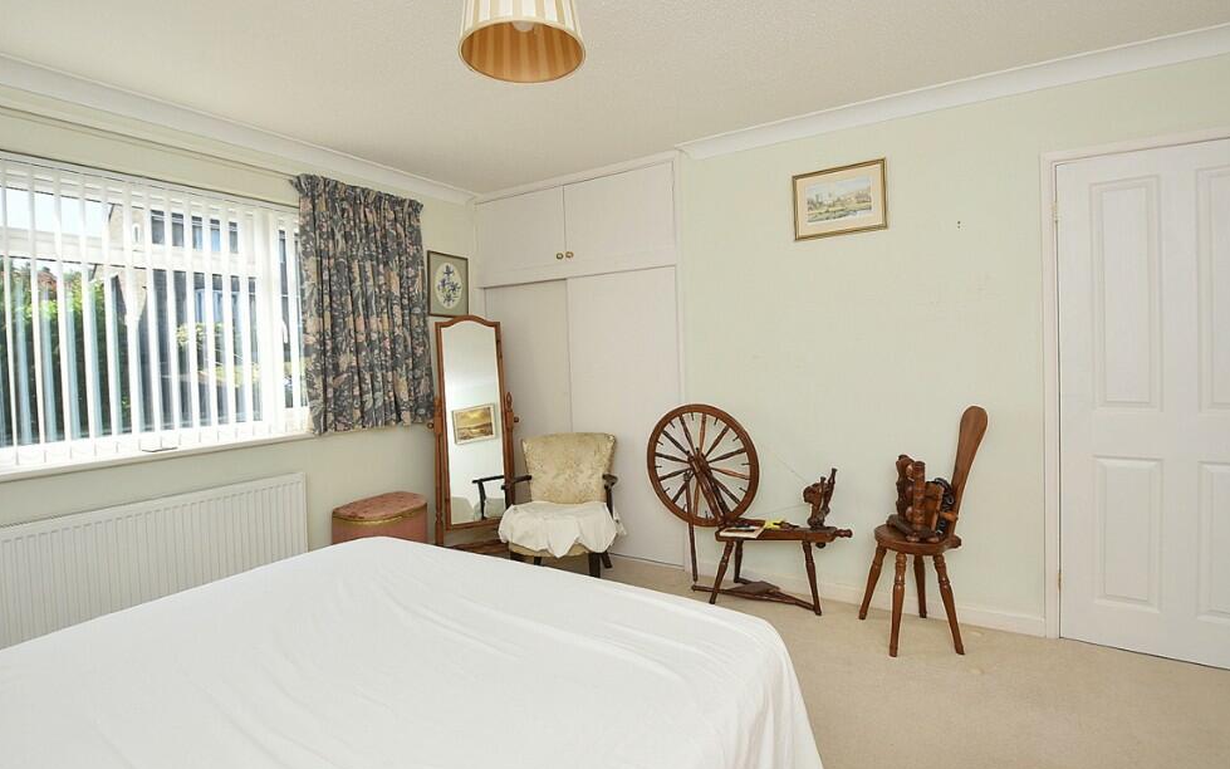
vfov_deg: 71.2
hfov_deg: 97.8
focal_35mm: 16
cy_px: 359
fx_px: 536
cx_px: 614
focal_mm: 10
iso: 110
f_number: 5
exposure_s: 1/200
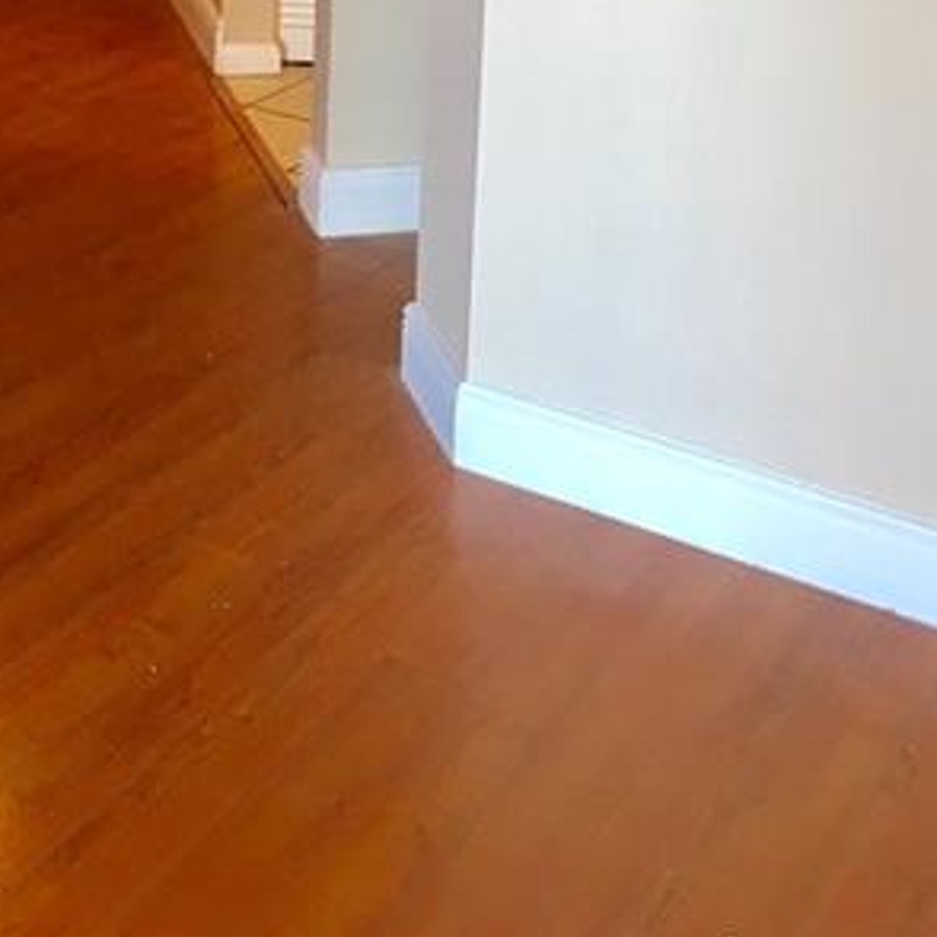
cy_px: -204
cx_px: 233
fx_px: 2052
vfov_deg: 23.4
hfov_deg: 25.4
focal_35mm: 67
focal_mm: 4.15
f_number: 2.2
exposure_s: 1/30
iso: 32
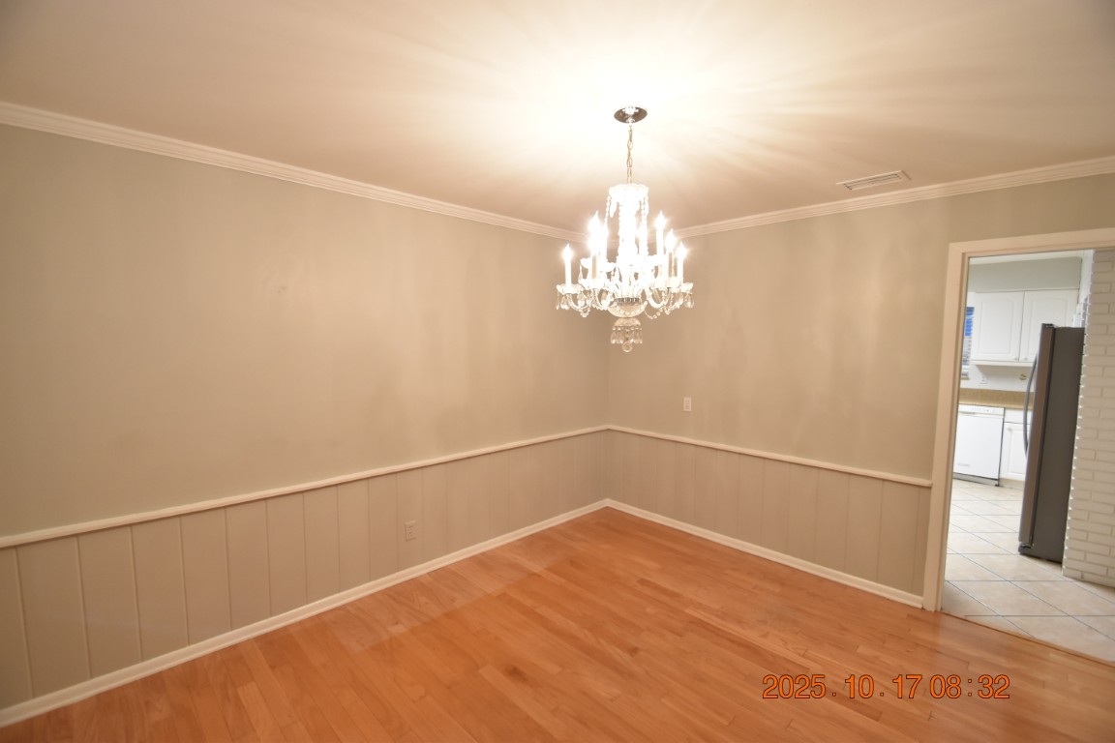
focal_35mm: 15
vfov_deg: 77.3
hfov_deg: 100.4
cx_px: 558
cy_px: 372
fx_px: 465
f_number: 3.5
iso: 800
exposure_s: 1/30
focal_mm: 10
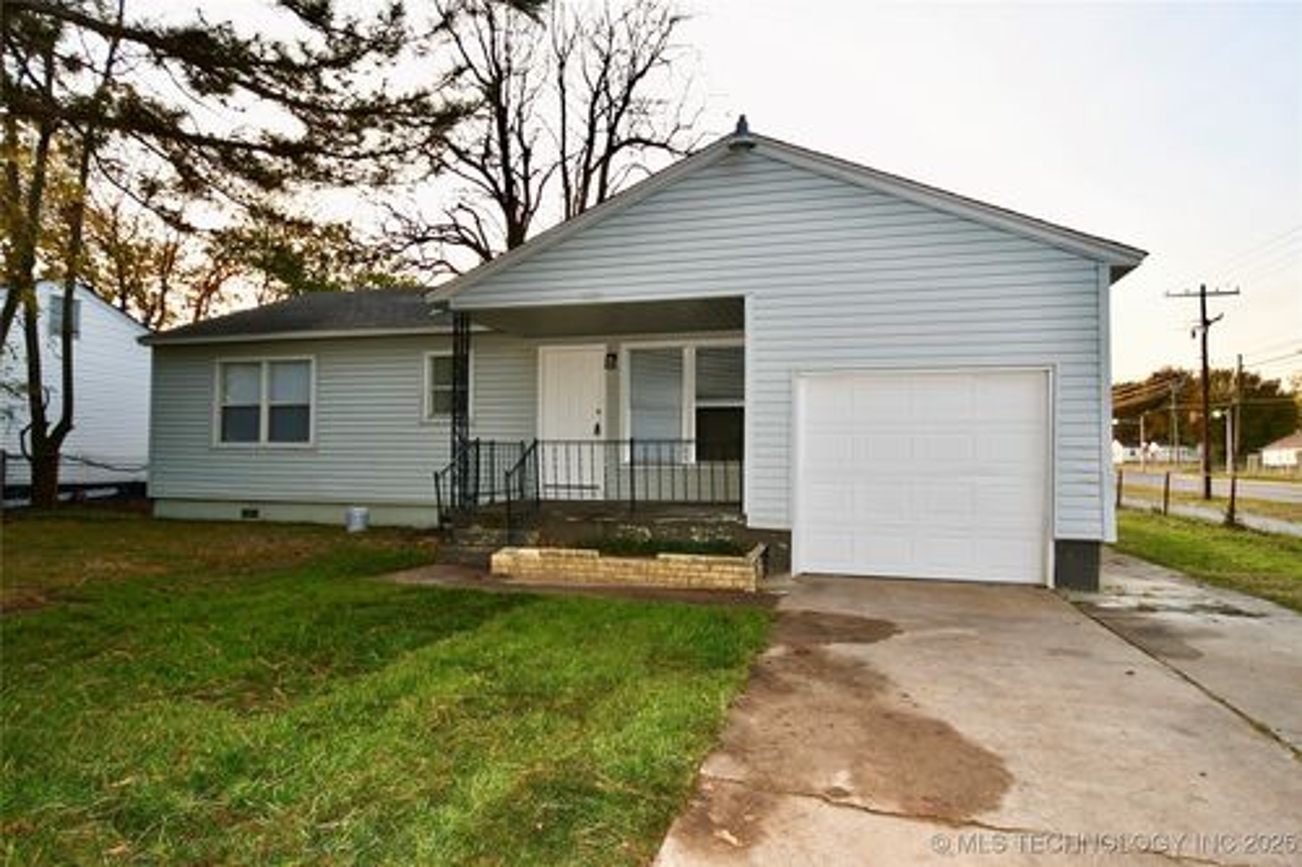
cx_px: 651
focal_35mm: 19
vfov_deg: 64.5
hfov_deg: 86.9
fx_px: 687
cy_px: 434
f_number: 5
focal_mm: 13
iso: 200
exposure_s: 1/100
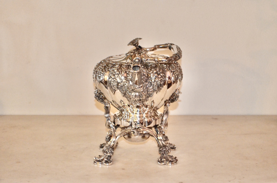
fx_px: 634
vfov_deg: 16.5
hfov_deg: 24.7
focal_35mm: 82
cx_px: 138
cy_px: 92
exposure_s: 1/25
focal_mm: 55
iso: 3200
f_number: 5.6
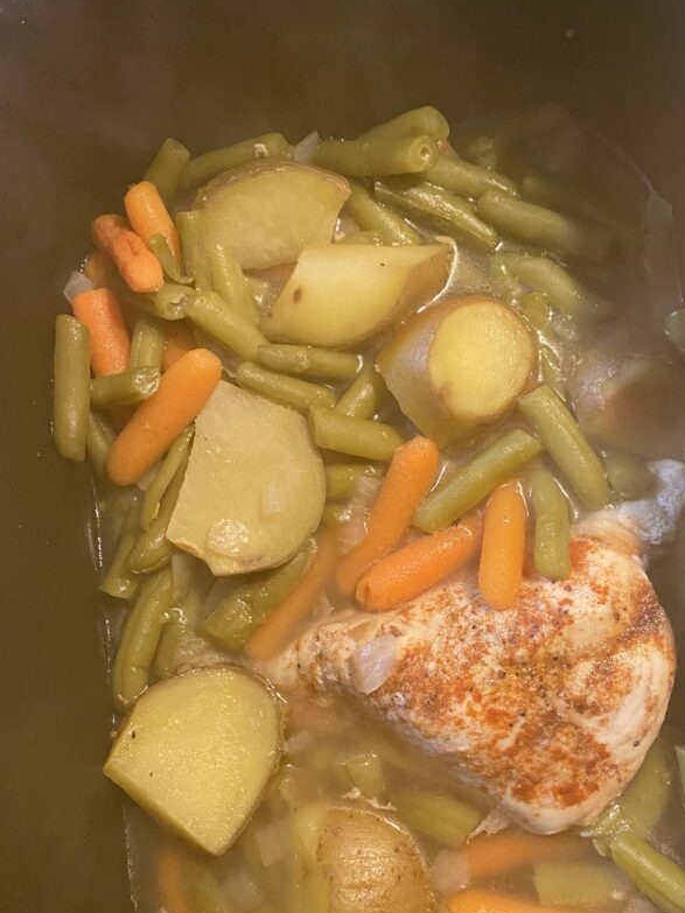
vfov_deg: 54.0
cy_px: 472
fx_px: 897
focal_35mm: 34
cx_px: 429
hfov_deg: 41.5
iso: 500
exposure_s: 1/60
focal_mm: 4.25
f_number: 1.8
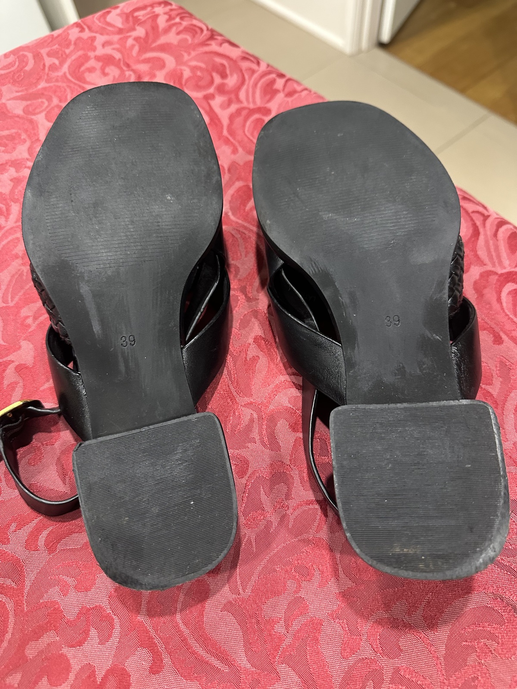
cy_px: 344
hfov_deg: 56.8
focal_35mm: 24
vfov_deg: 71.6
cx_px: 258
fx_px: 478
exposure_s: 1/50
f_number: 1.78
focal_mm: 6.86
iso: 500
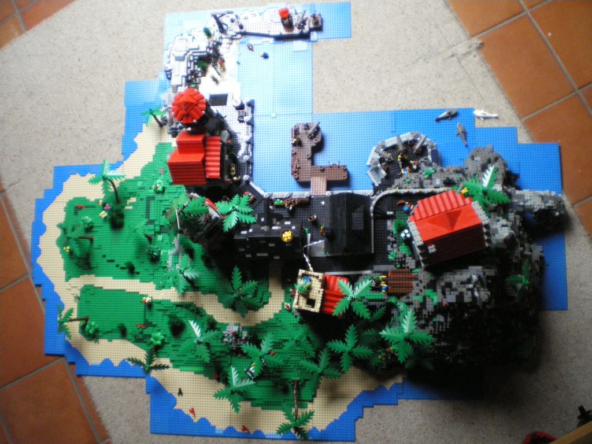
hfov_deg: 51.4
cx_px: 296
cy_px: 222
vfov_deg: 39.7
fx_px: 616
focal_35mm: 36
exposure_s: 1/50
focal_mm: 6.3
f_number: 3.1
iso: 500
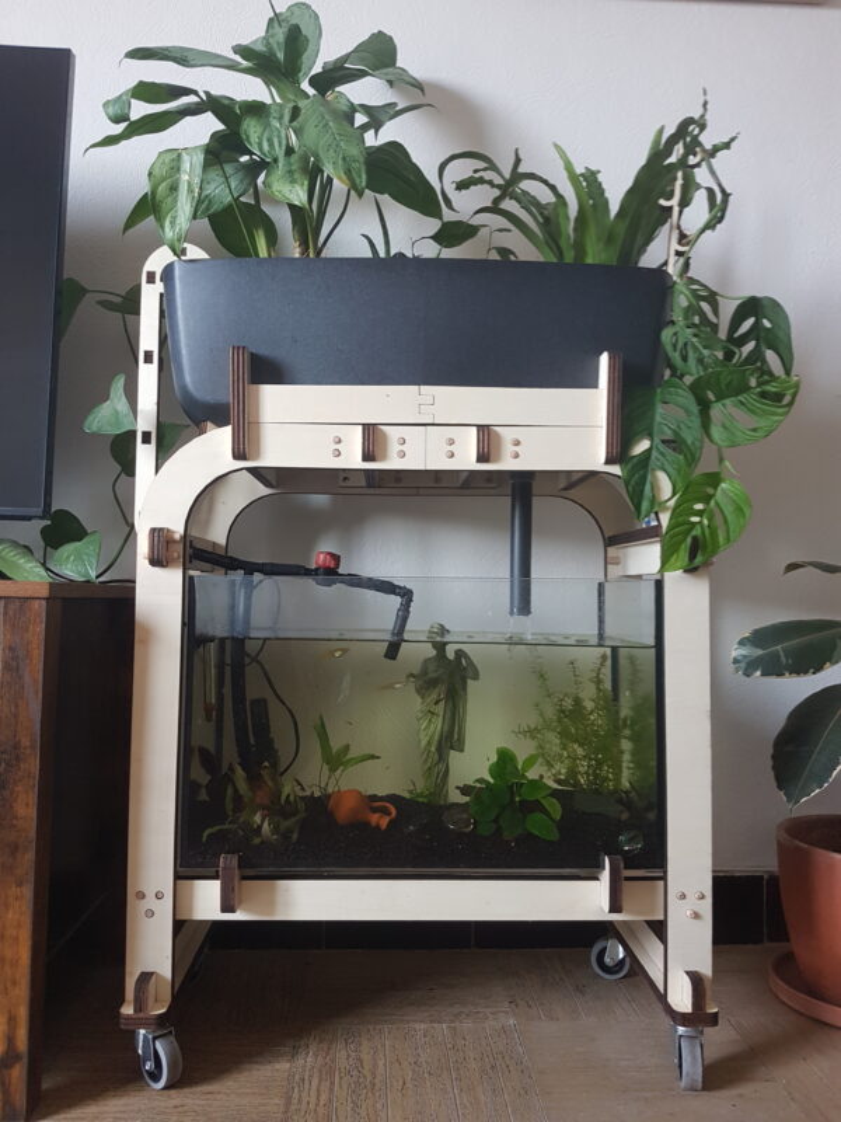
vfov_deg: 67.3
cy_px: 561
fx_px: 842
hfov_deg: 53.1
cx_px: 420
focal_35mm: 26
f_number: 1.7
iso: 80
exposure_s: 1/50
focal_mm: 4.2
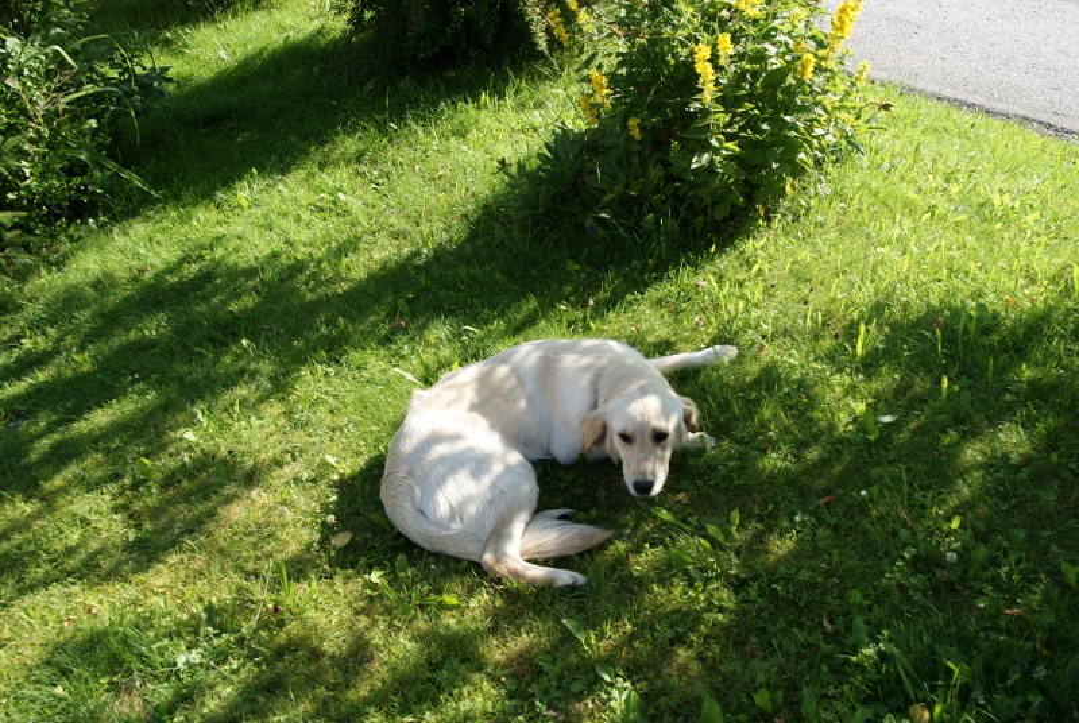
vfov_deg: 37.0
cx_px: 540
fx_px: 1081
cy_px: 362
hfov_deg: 53.1
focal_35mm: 36
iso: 100
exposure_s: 1/100
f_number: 7.1
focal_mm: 24
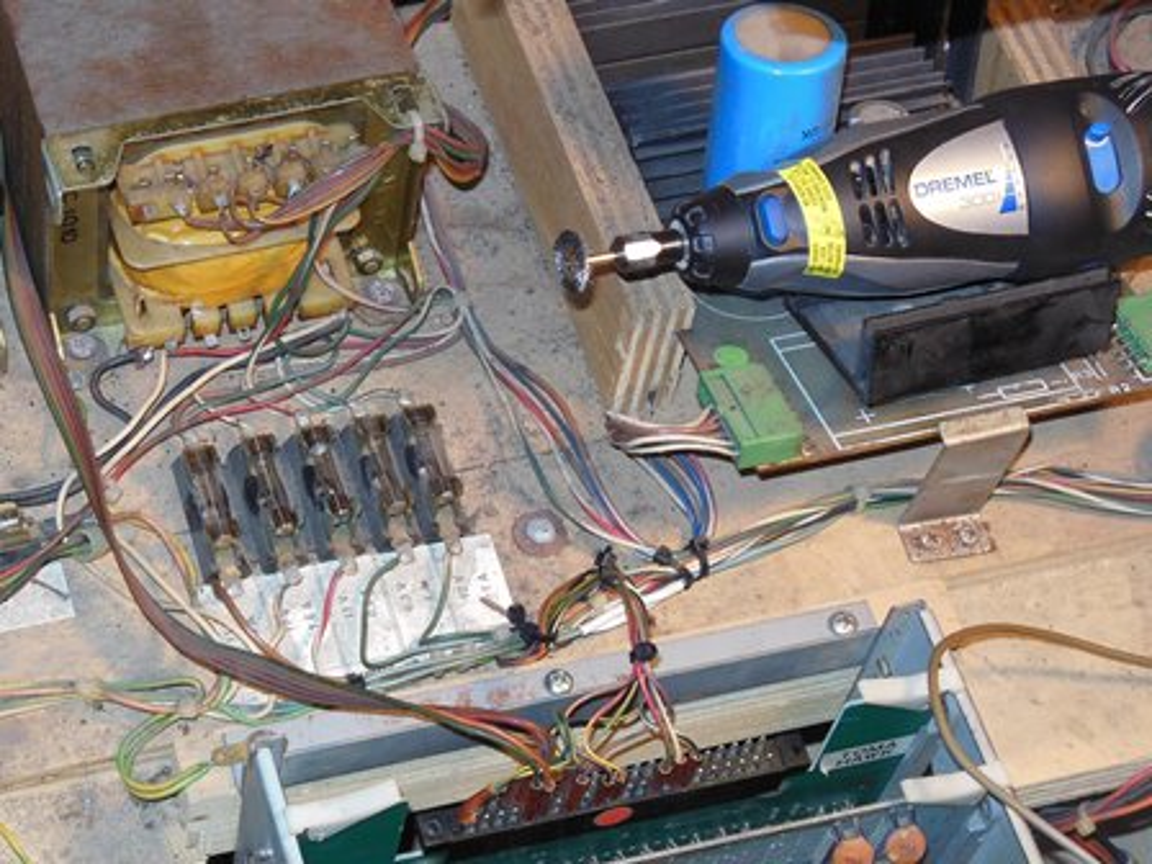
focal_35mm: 57
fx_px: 1897
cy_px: 432
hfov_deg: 33.8
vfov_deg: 25.7
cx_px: 576
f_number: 4.1
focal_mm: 10.2
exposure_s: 1/60
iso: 200
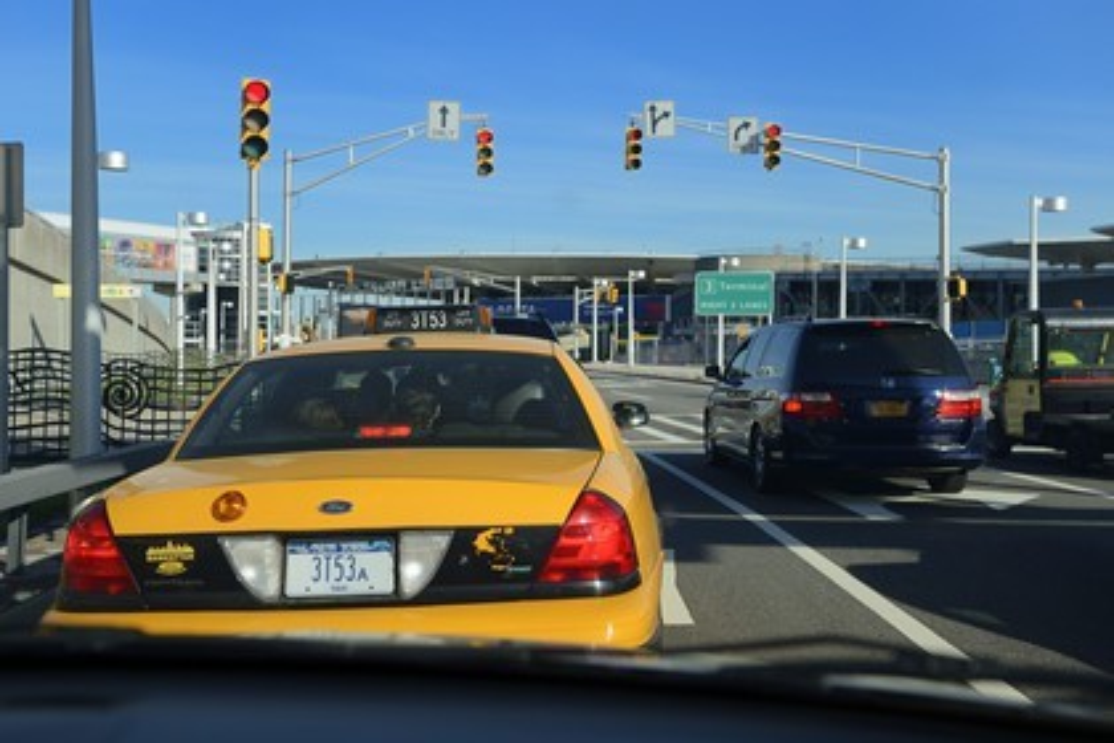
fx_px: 1114
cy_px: 372
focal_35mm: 36
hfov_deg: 53.1
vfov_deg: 36.9
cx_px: 557
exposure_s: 1/3200
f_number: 3.5
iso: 400
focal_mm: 36
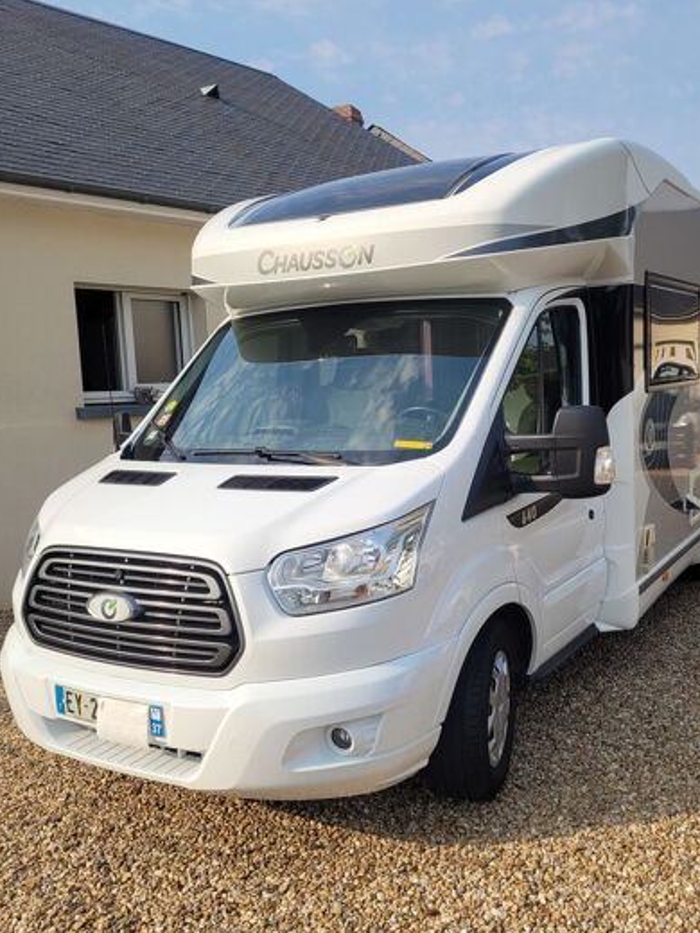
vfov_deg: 56.8
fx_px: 863
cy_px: 486
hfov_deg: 44.0
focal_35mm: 32
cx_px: 404
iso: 40
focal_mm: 5.4
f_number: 1.8
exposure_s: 1/1819
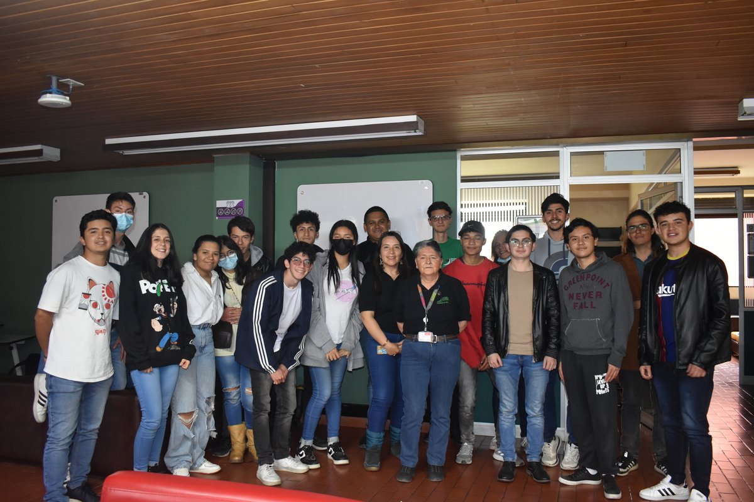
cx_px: 377
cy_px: 251
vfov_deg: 43.6
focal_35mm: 30
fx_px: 628
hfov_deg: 61.9
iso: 2000
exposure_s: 1/60
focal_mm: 20
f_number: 3.8
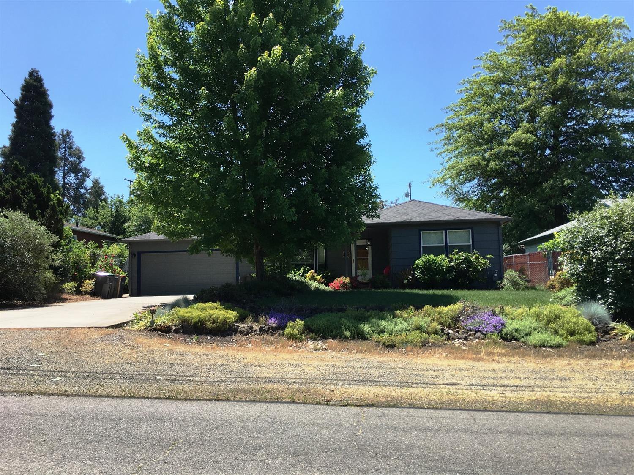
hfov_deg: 61.7
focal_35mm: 29
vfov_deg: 48.2
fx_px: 531
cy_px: 238
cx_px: 317
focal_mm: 4.15
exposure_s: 1/1026
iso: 25
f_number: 2.2
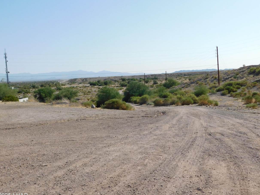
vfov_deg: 37.7
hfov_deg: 49.0
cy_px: 102
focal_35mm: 38
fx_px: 285
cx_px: 131
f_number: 7
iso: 125
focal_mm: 6.3
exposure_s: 1/500
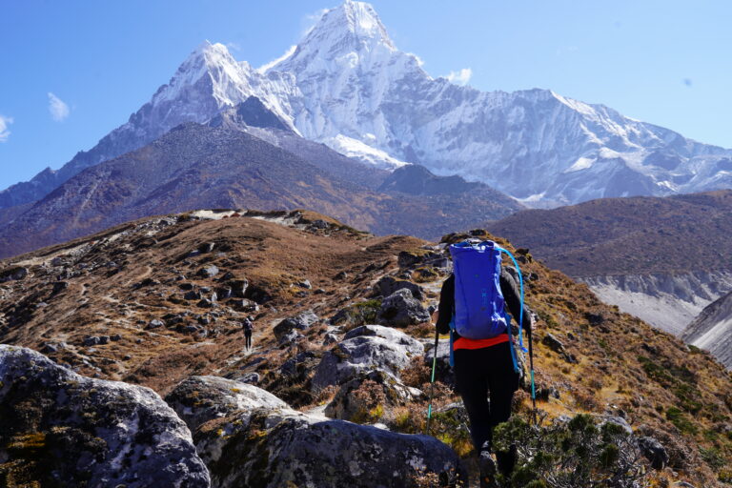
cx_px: 366
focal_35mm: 40
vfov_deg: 33.4
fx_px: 813
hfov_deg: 48.5
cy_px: 244
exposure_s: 1/125
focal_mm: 40
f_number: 9
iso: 100
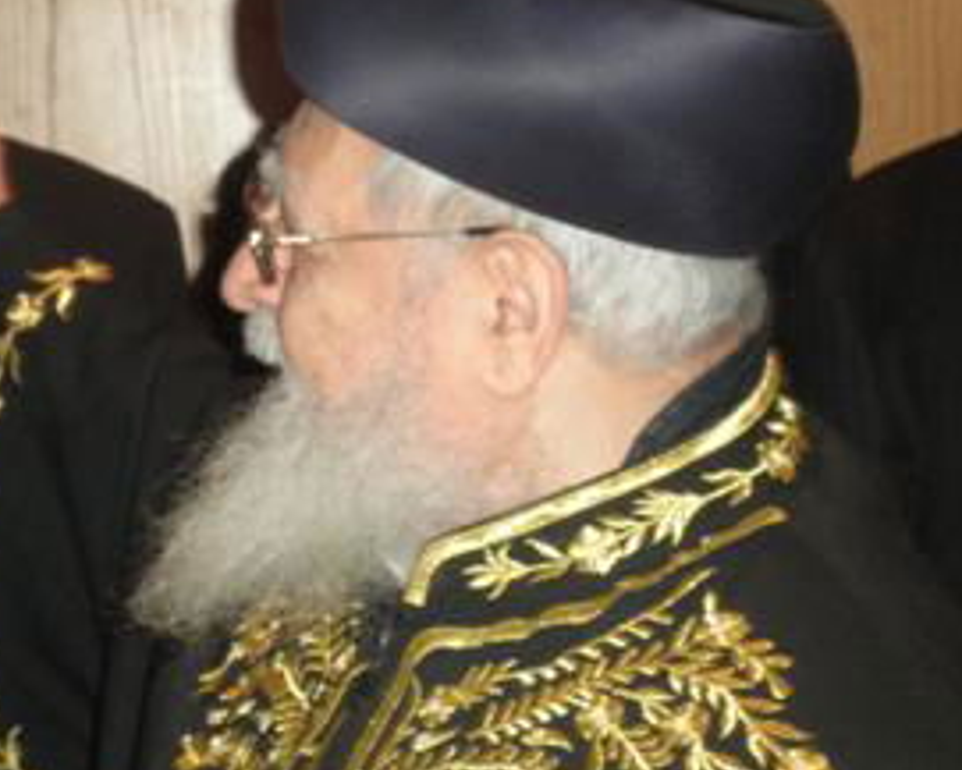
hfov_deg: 14.0
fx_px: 3874
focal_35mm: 136
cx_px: 57
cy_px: 468
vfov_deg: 11.4
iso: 250
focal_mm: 10.5
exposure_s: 1/100
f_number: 3.8
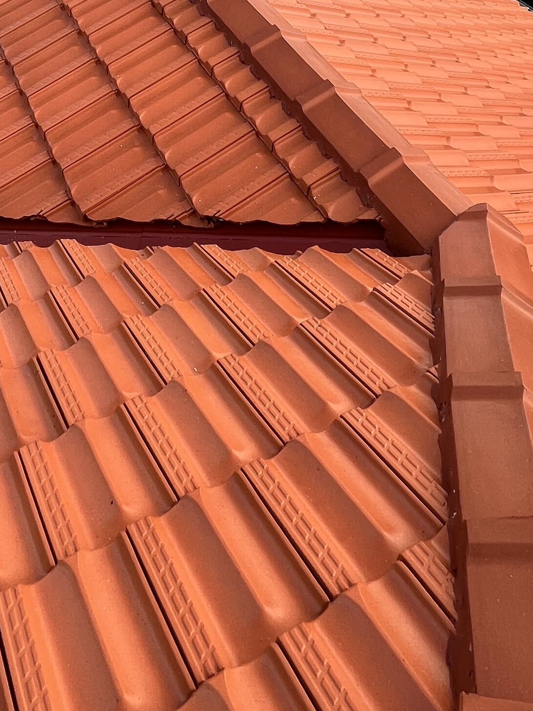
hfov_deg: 39.6
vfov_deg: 43.8
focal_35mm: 36
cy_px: -3
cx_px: 253
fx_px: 739
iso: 32
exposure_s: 1/168
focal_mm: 1.57
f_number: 1.8
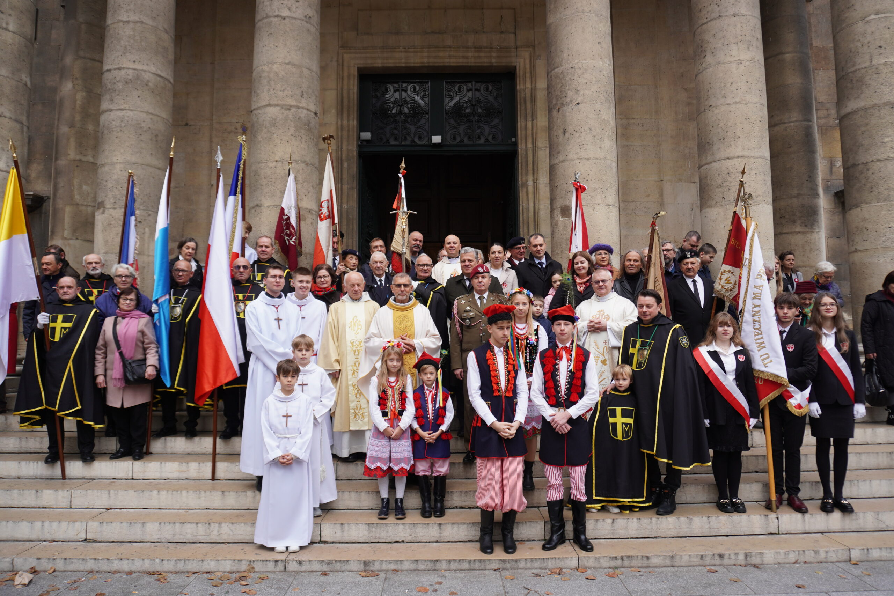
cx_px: 447
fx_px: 633
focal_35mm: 26
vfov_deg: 50.4
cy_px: 298
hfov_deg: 70.4
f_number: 4
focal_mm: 17
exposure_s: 1/160
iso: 160
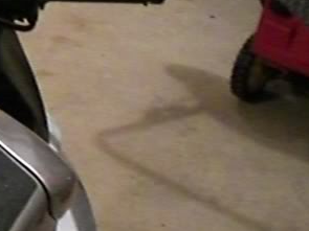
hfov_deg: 14.3
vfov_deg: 11.1
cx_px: -97
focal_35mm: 132
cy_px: 9
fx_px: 1178
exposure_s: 1/15
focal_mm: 6.3
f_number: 3.1
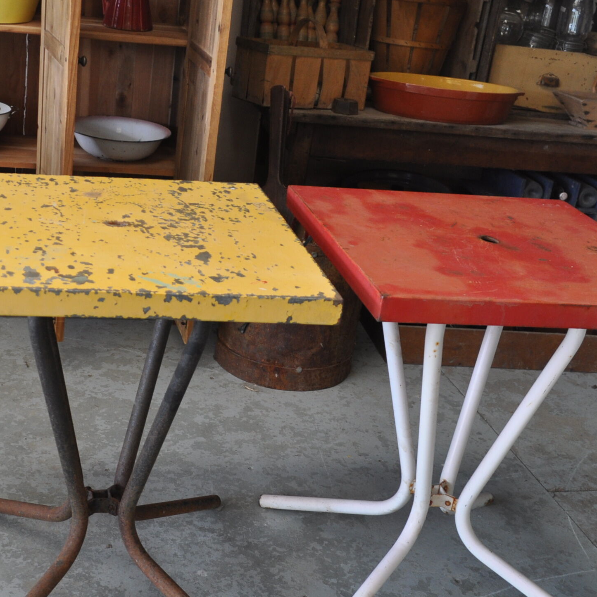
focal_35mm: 51
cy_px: 350
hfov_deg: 33.3
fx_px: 995
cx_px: 247
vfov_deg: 33.3
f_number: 4
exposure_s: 1/60
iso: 400
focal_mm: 18
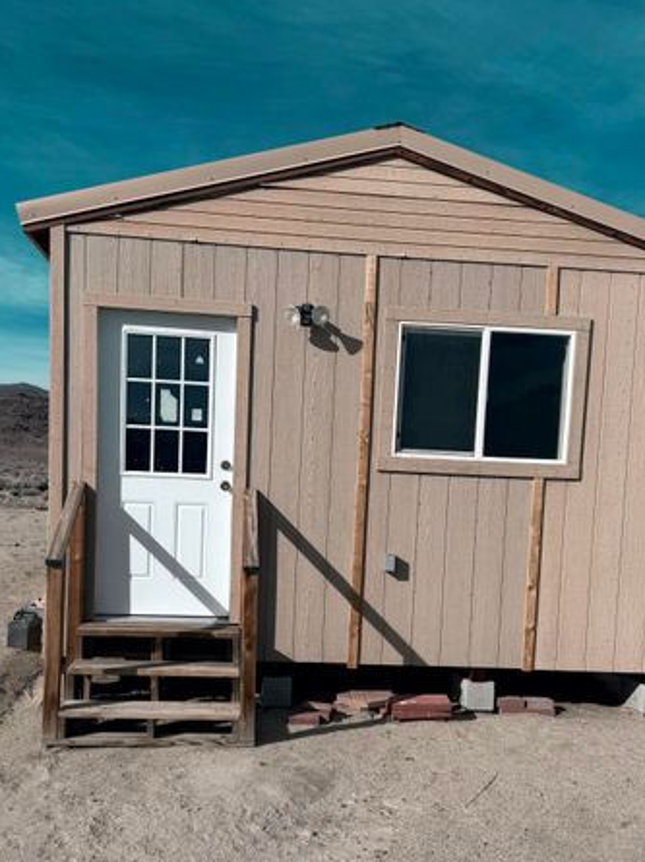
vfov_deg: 50.8
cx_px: 312
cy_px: 547
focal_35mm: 36
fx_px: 896
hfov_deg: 39.6
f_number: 1.78
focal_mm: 6.76
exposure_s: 1/10309
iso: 80
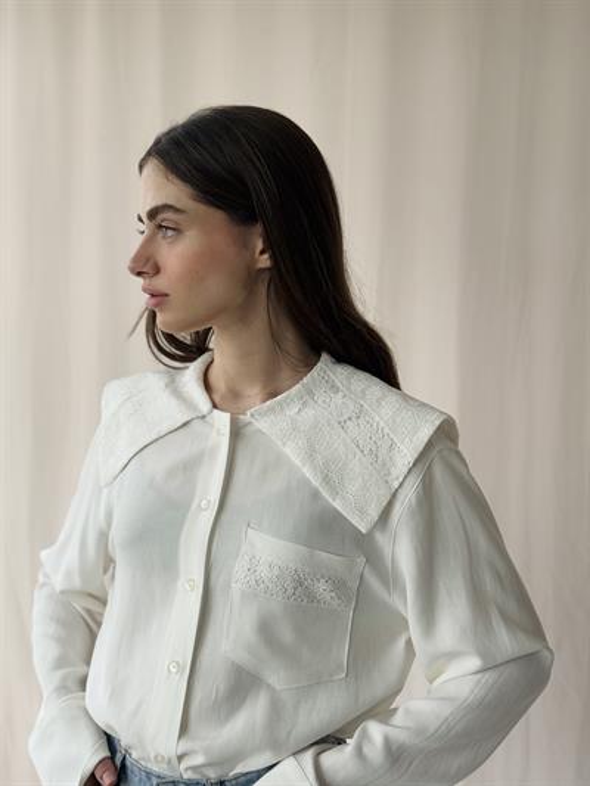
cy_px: 393
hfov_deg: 30.3
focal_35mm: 48
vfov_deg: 39.6
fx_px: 1090
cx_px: 295
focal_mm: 6.76
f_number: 1.78
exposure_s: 1/651
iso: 64
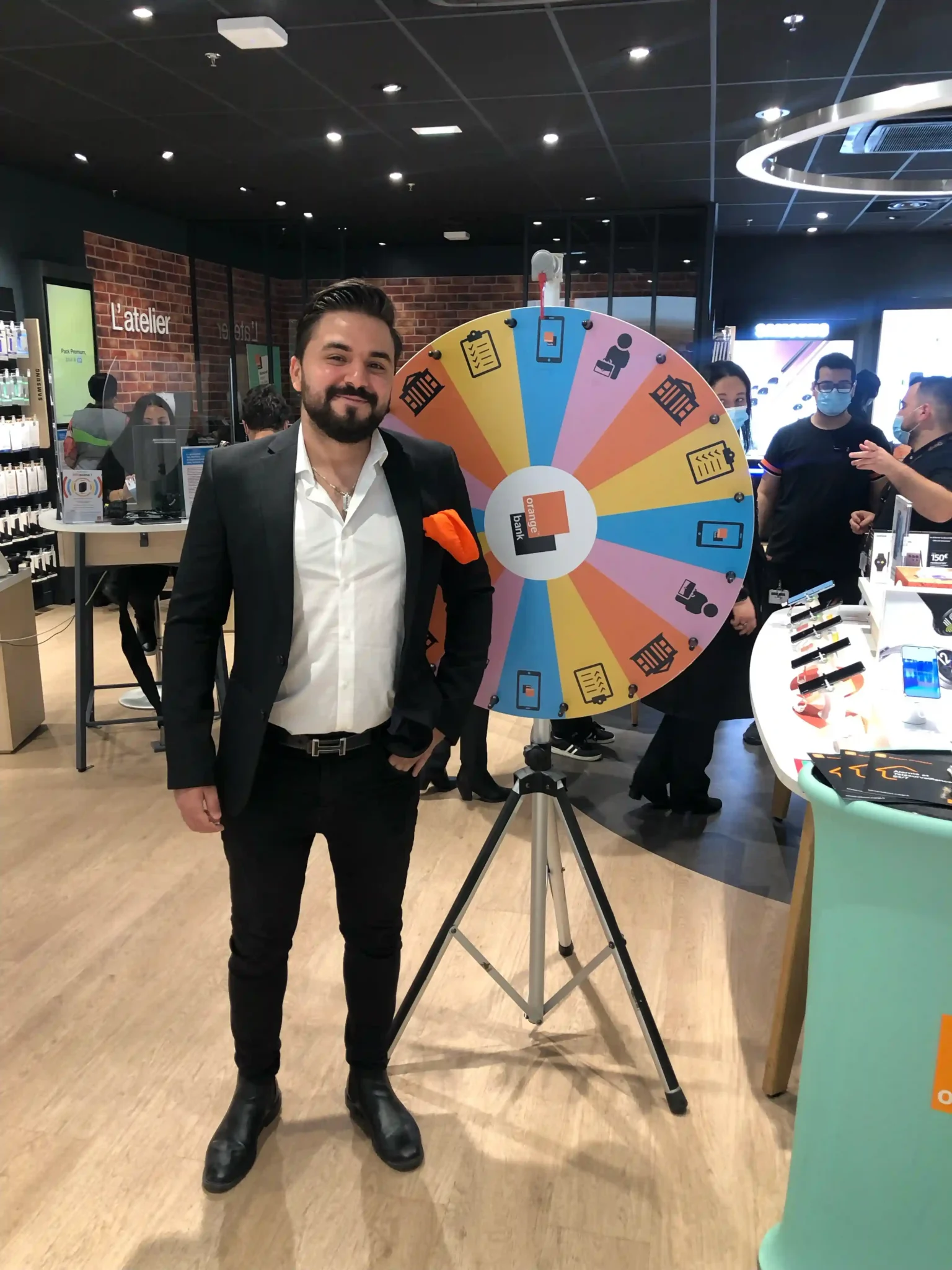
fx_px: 1027
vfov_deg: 63.4
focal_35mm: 28
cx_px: 476
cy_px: 635
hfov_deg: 49.7
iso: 40
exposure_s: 1/20
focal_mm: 4
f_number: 1.8
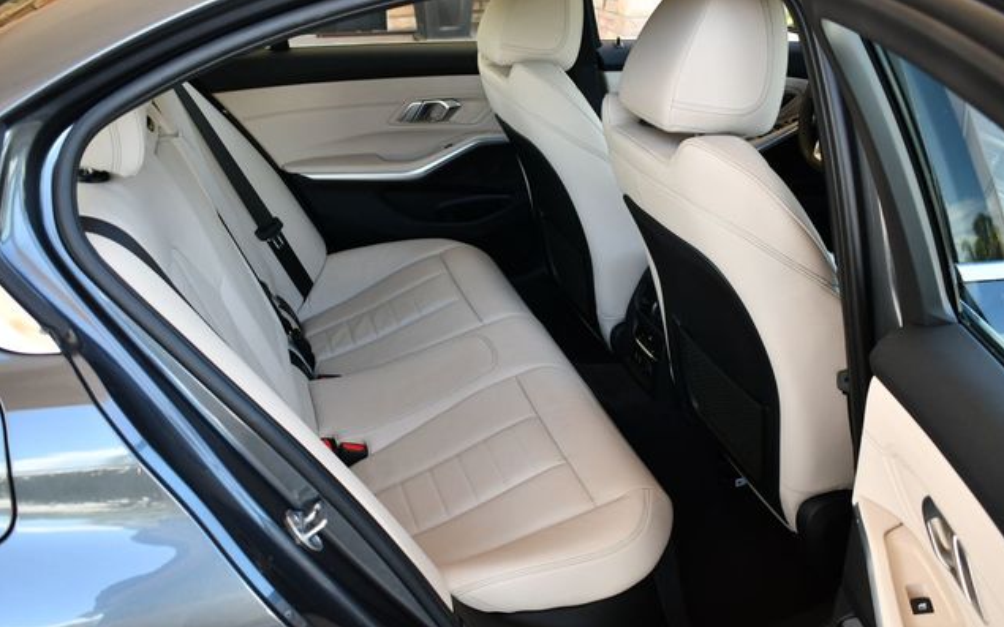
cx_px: 503
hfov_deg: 52.7
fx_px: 1012
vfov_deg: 34.4
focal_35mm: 37
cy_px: 335
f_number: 3.5
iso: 500
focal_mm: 18
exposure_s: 1/250
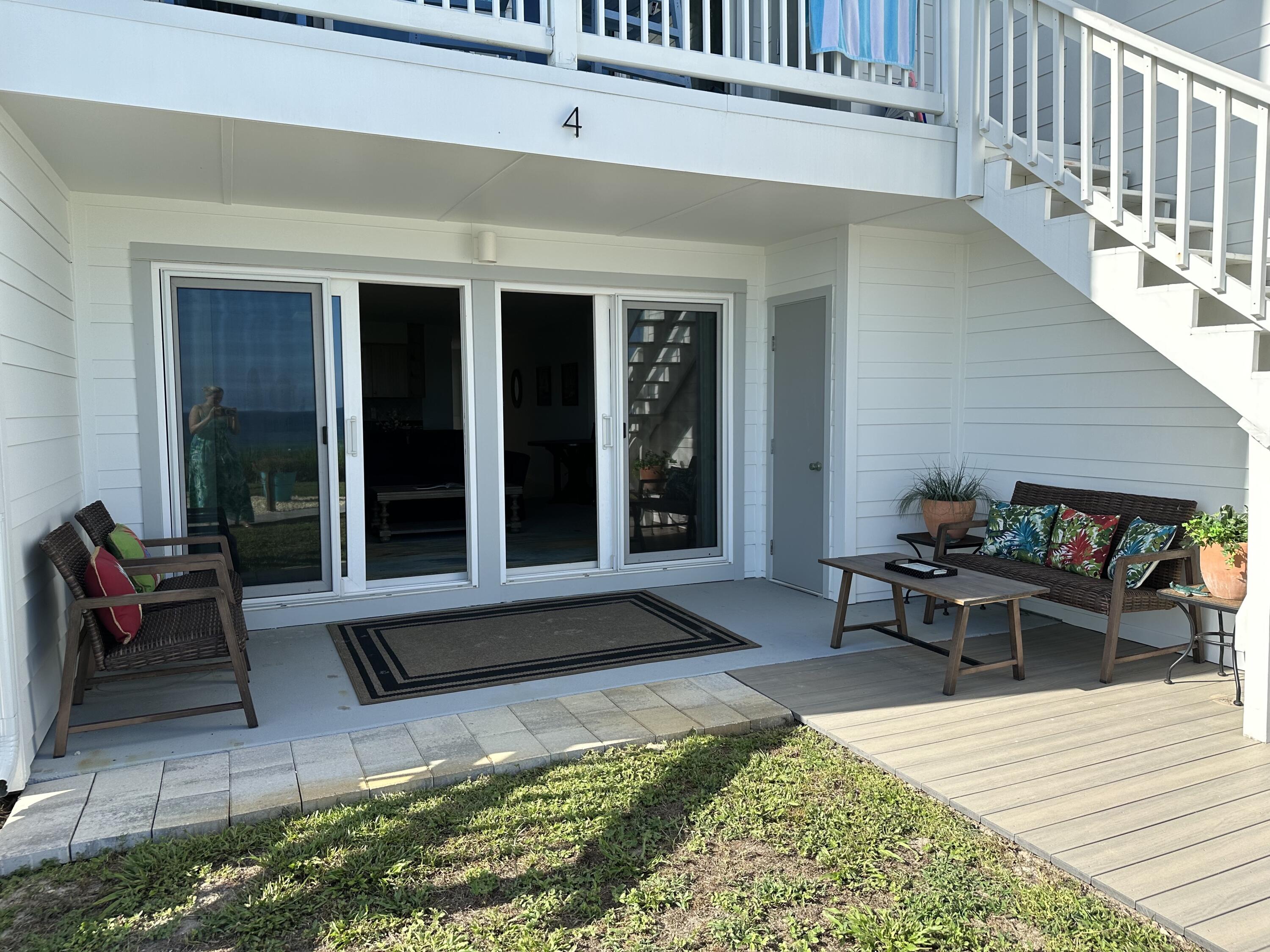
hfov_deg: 71.6
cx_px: 635
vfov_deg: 56.8
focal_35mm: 24
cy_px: 476
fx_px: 881
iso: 80
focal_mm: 6.86
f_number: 1.78
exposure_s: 1/1988
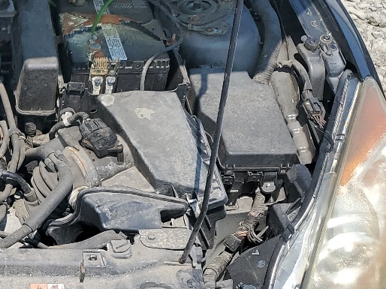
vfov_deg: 18.2
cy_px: 189
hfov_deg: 22.1
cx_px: -89
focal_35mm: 81
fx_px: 903
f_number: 1.5
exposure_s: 1/2000
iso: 50
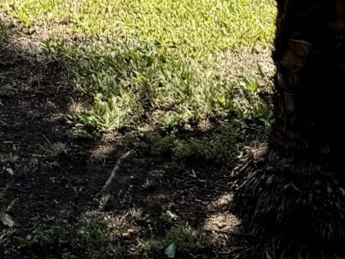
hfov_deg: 13.2
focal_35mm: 146
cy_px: -523
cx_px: -60
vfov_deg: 8.5
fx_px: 1456
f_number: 1.78
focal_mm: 6.76
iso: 80
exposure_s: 1/1395
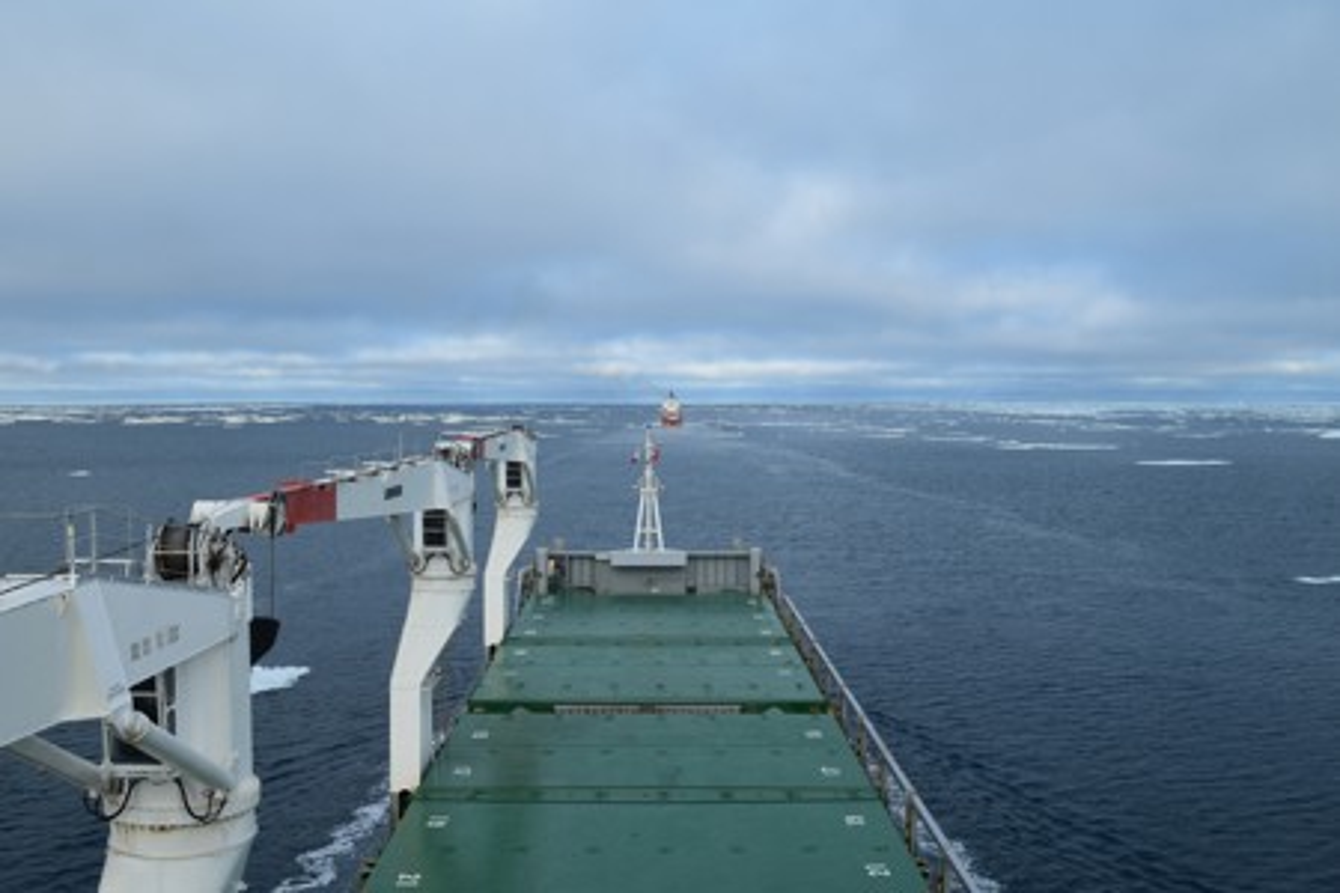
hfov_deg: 53.1
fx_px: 1340
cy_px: 446
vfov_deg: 36.9
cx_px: 670
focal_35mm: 36
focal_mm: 24
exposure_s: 1/250
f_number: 10
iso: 400
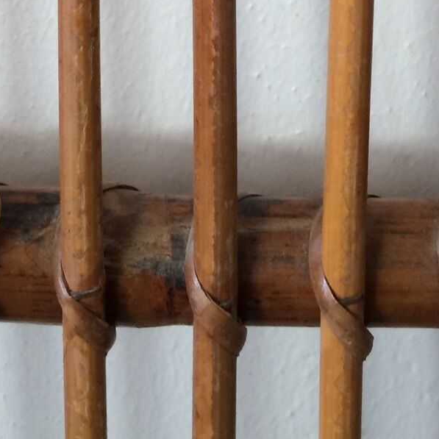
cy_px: -278
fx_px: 1263
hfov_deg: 19.7
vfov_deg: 17.2
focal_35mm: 88
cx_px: 209
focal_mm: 4.15
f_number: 2.2
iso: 50
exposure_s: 1/33
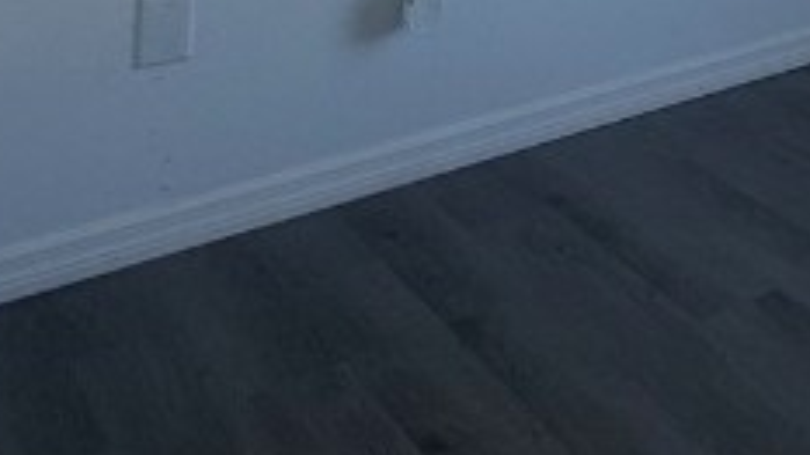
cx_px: 1116
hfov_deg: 25.8
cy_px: -448
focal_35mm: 67
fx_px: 1439
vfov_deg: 14.8
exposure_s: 1/277
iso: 40
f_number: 2.2
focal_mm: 2.22
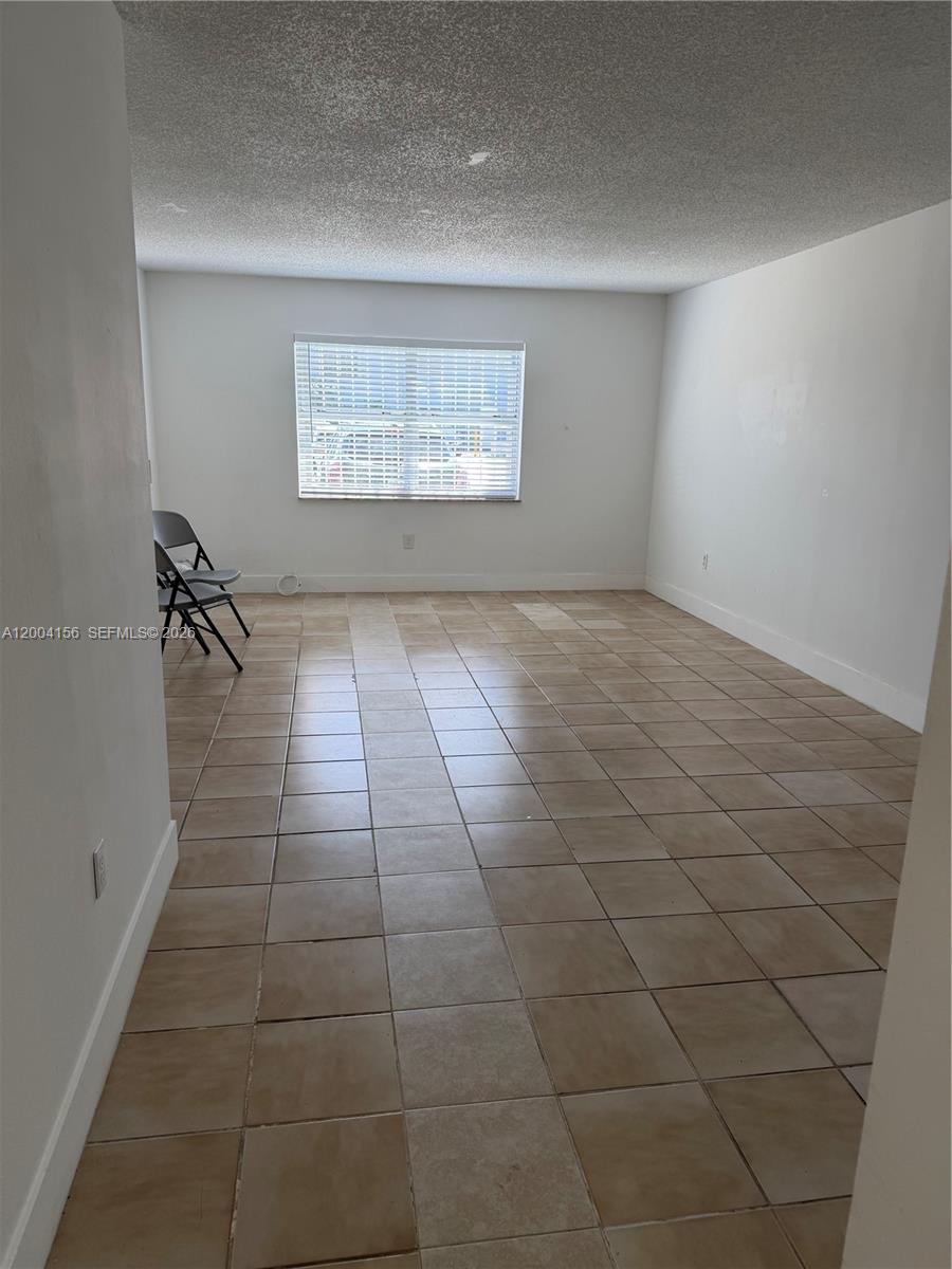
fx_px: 880
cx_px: 476
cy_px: 634
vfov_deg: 71.6
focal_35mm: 24
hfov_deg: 56.8
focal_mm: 6.76
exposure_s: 1/179
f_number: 1.78
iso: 80
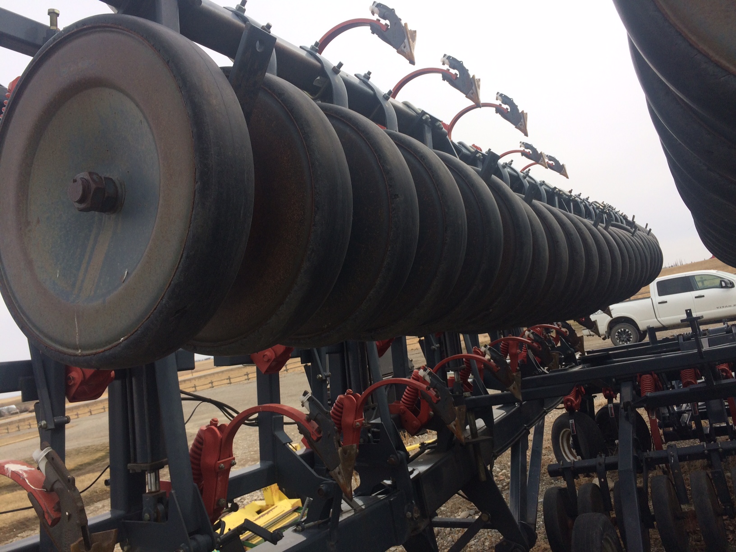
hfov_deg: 61.7
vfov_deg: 48.2
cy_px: 276
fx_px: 617
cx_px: 368
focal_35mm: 29
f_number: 2.2
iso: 32
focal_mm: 4.15
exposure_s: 1/1414
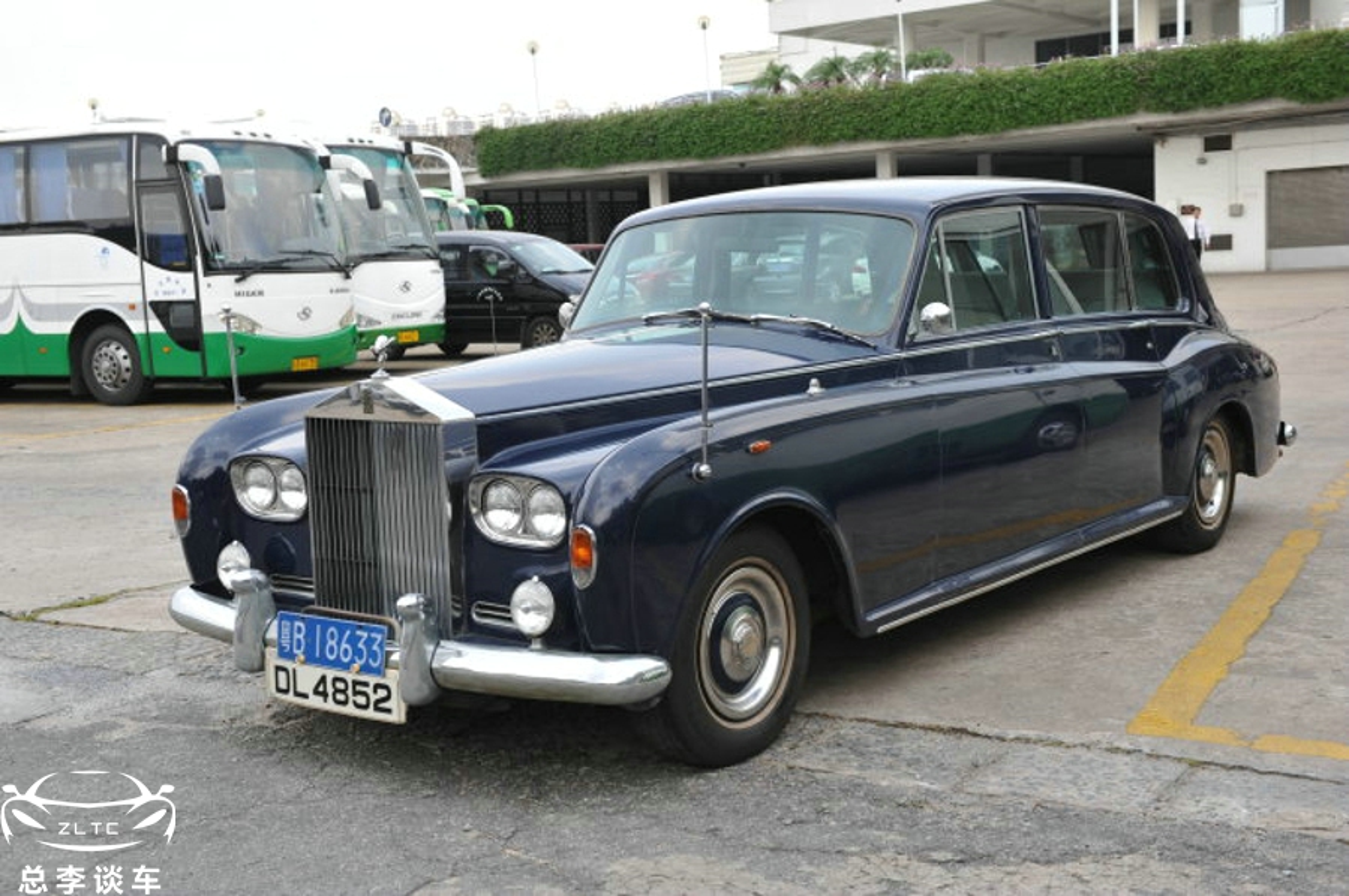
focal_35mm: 45
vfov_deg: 29.8
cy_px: 448
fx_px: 1684
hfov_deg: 43.6
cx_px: 674
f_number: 5.6
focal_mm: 45
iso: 200
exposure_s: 1/250
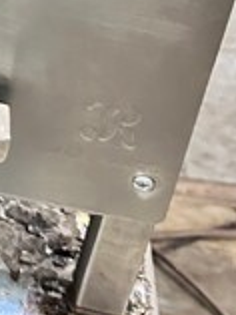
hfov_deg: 10.4
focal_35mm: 124
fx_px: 1126
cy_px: -196
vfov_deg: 14.5
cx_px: -318
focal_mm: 6.86
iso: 640
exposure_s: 1/60
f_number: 1.78
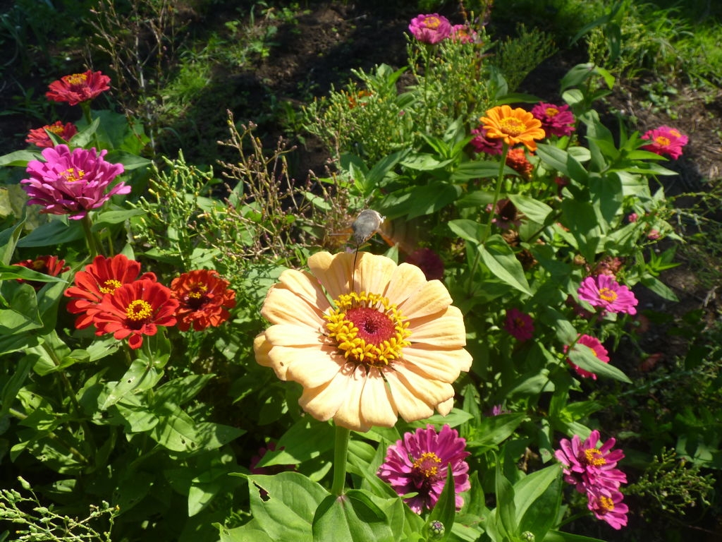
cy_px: 271
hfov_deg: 65.3
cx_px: 361
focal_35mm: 27
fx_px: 563
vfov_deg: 51.4
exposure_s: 1/125
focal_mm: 4.8
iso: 80
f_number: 4
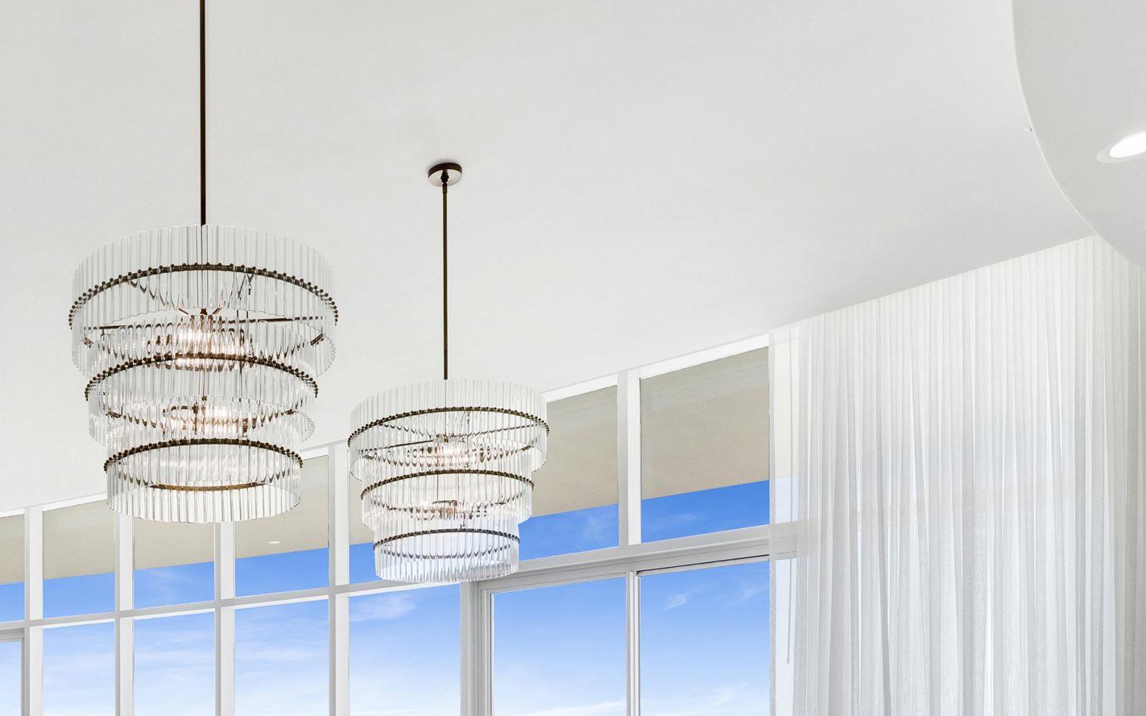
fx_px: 1031
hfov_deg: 53.9
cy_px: 718
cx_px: 215
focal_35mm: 33
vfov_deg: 34.7
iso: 400
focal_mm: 15
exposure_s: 1/100
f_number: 11
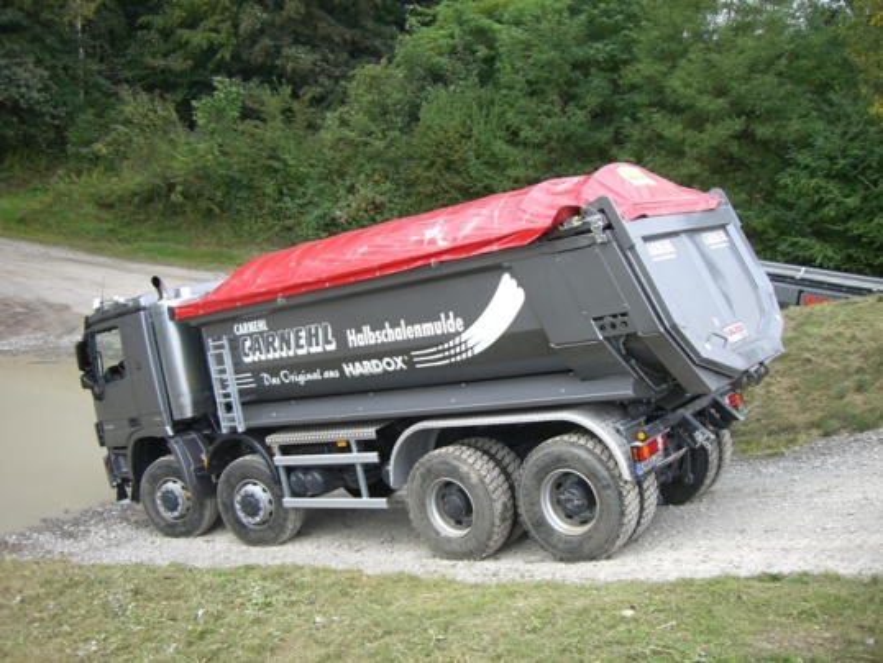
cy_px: 332
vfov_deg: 37.7
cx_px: 442
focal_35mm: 38
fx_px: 970
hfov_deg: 49.0
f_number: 2.7
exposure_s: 1/250
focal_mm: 6.2
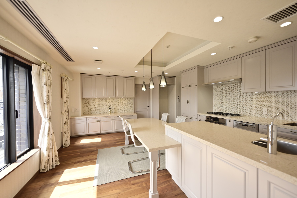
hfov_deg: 104.3
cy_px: 99
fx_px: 115
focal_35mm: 14
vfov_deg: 81.2
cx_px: 148
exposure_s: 1/1000
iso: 640
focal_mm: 14
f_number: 2.8
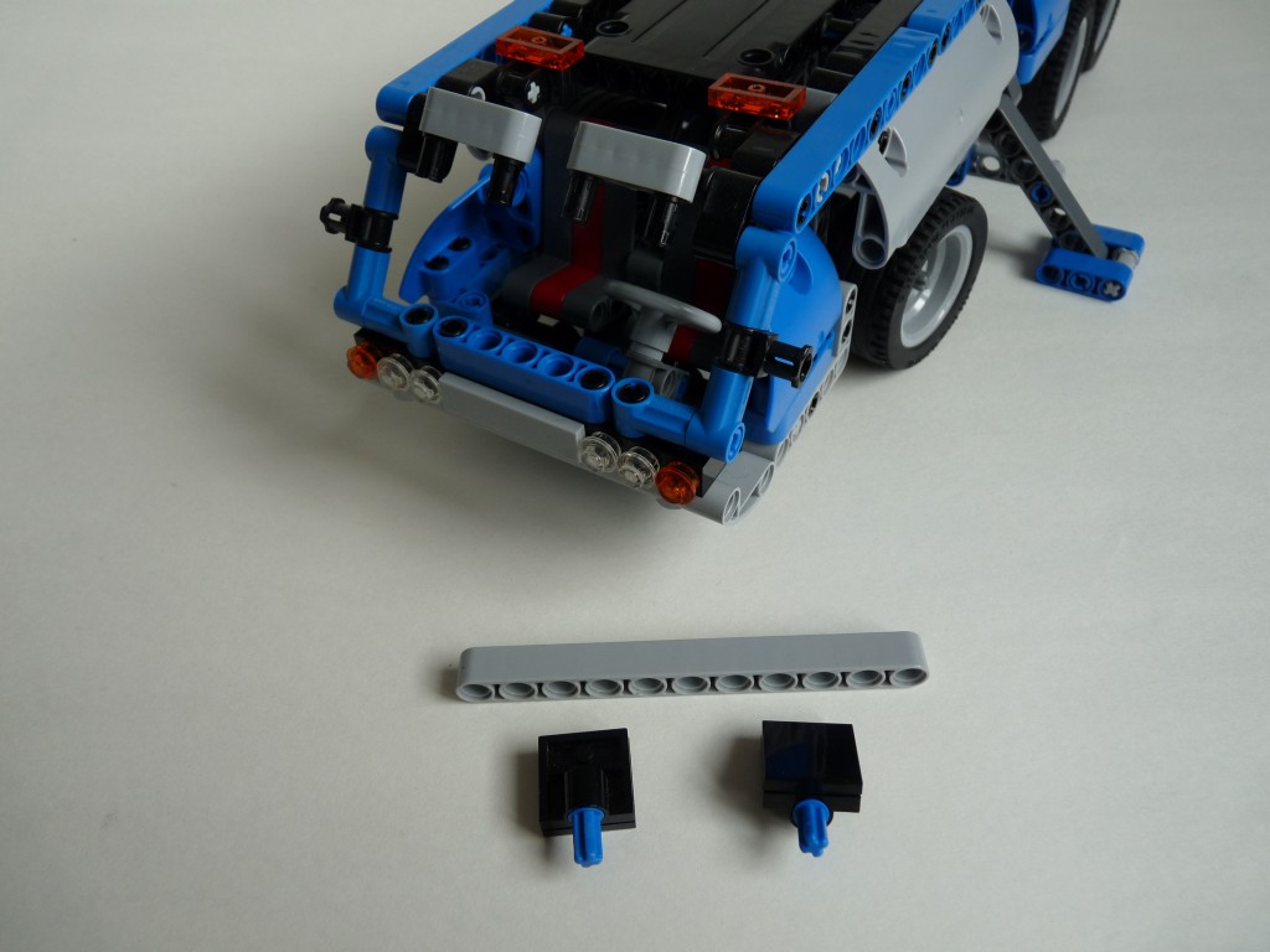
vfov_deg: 51.4
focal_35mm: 27
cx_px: 635
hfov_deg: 65.3
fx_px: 991
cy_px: 476
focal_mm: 4.8
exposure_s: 1/40
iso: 100
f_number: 2.8
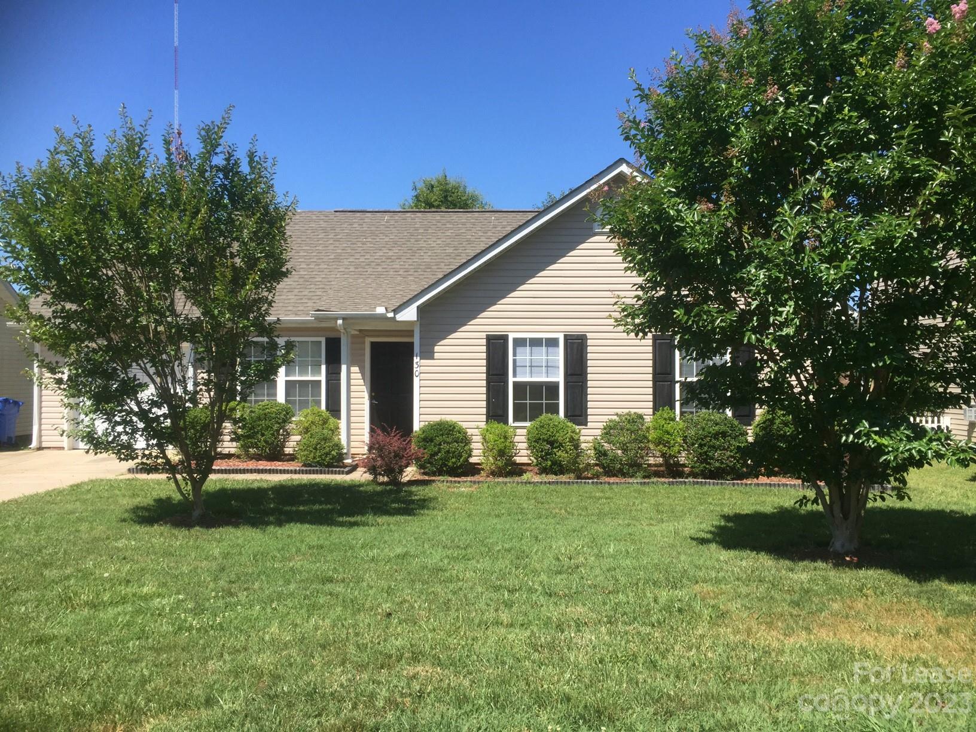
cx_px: 488
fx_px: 818
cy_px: 366
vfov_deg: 48.2
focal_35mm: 29
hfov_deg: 61.7
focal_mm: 4.15
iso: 32
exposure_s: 1/1582
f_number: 2.2
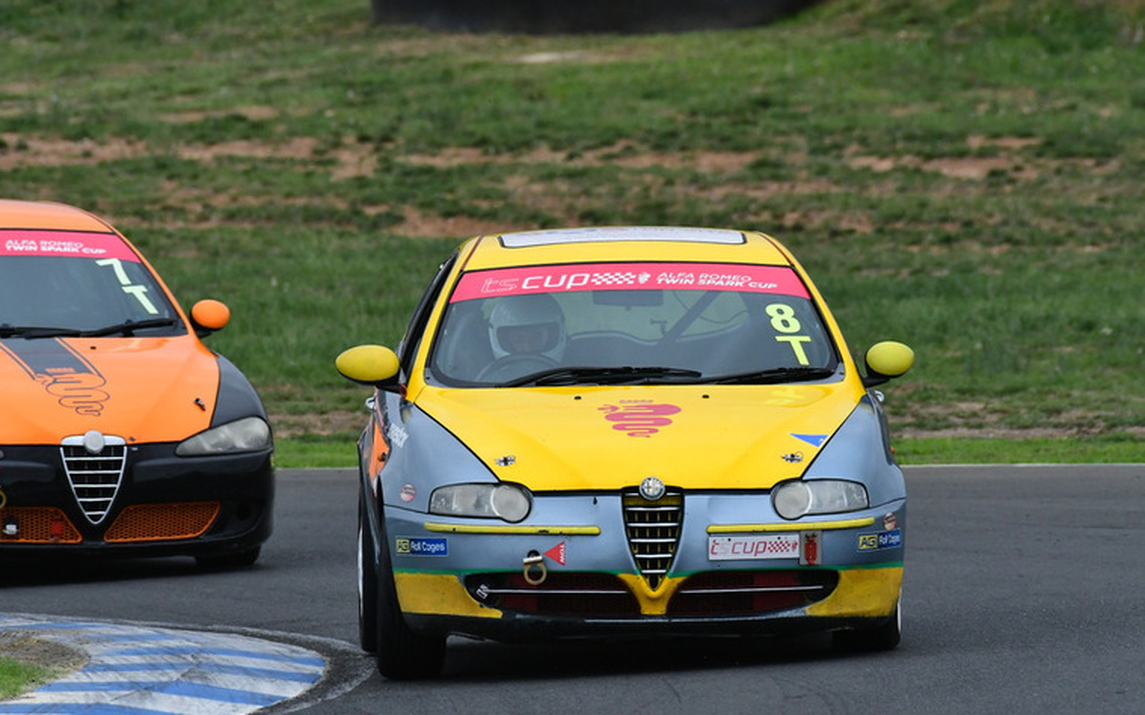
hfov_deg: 2.6
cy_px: 394
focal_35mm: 806
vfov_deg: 1.6
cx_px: 584
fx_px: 25146
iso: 2000
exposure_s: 1/640
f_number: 10
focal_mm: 500
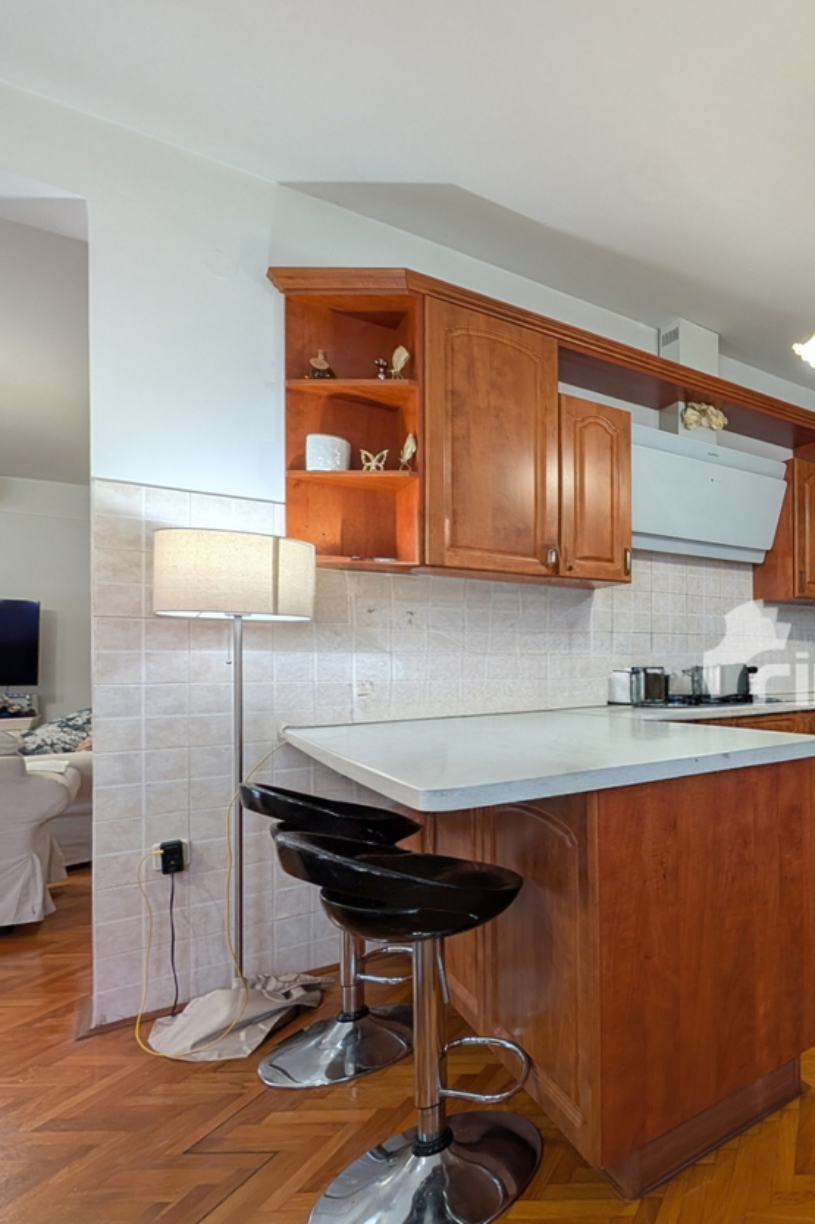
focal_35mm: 18
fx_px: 611
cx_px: 838
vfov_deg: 89.9
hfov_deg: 51.7
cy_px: 652
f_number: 1.7
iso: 58
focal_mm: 2.02
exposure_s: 1/27.9
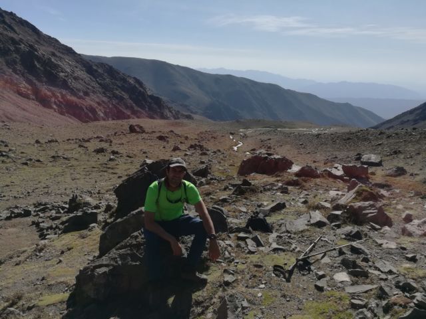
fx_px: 320
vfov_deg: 53.1
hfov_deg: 67.3
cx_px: 213
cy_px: 160
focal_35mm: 26
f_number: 2.2
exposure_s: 1/2370
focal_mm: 3.83
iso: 50
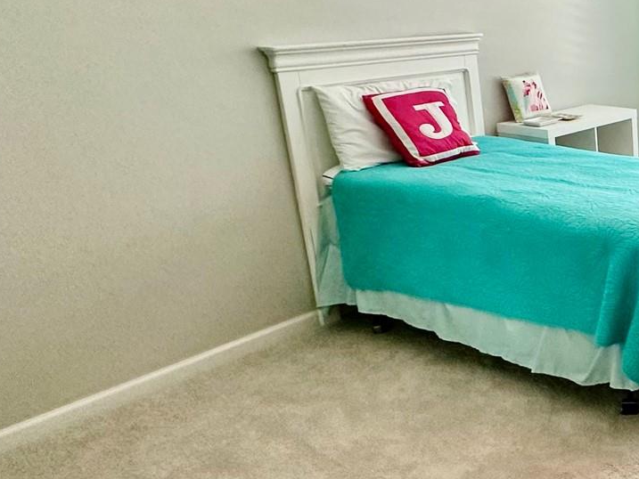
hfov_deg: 36.1
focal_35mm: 40
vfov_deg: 35.9
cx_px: 772
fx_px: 739
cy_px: 194
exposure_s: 1/120
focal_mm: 2.22
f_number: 2.2
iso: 250
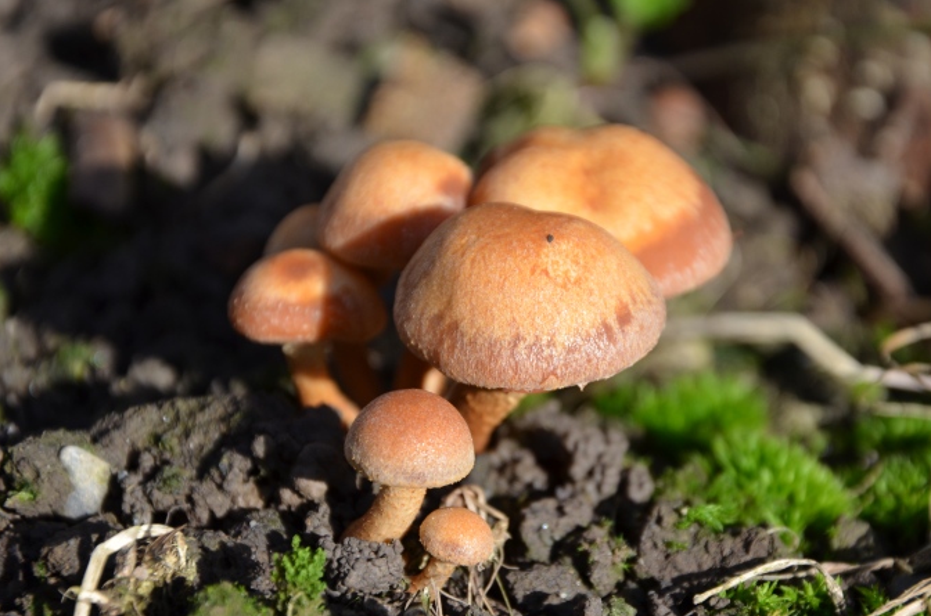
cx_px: 529
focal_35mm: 188
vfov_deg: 7.3
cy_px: 320
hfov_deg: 11.0
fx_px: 4841
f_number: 6.3
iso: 400
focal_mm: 105
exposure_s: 1/1000
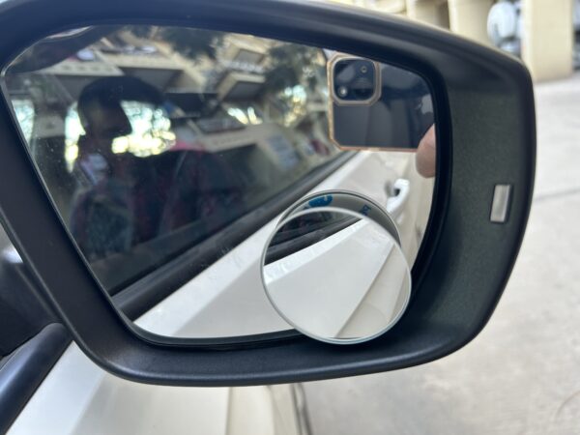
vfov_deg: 53.1
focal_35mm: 26
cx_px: 290
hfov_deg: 67.3
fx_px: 436
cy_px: 218
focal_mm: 5.7
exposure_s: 1/121
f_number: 1.5
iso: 80
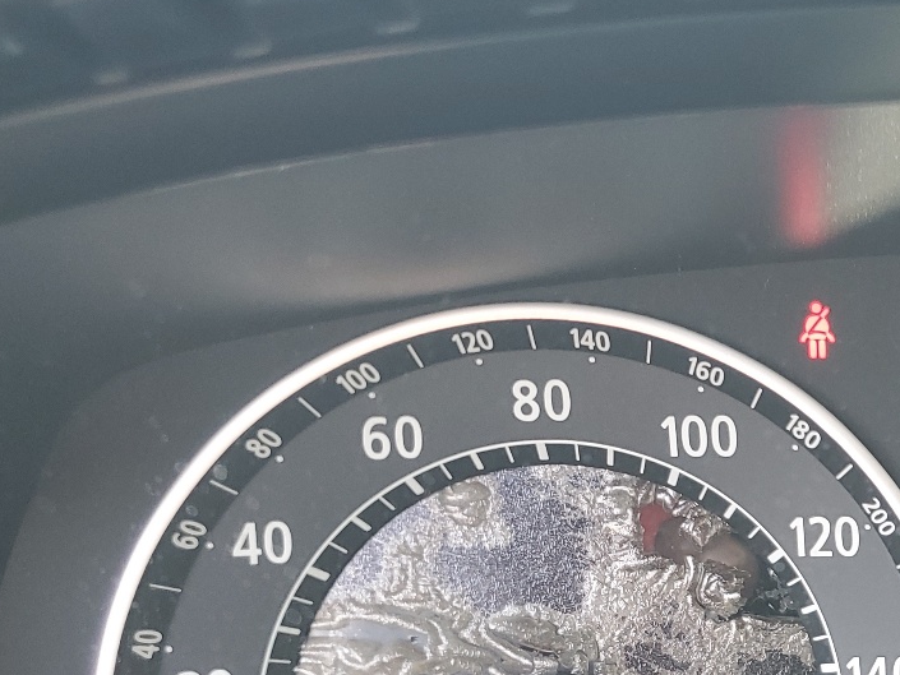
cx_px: 969
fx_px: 1534
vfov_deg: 24.1
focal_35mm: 59
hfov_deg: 29.7
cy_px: 606
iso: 55
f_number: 1.5
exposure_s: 1/60.2
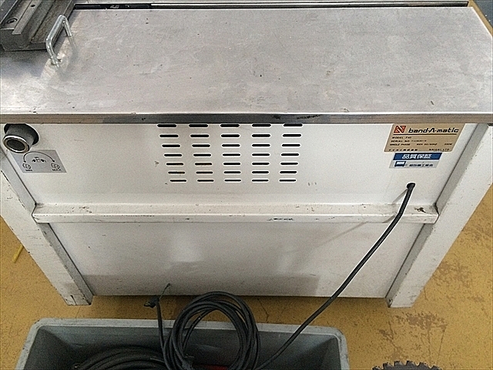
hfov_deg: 61.7
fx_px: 413
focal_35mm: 29
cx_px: 246
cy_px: 185
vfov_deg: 48.2
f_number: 2.2
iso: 160
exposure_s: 1/30
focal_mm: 4.15
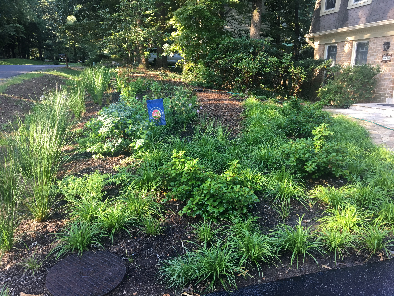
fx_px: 330
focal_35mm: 29
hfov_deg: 61.7
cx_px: 197
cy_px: 148
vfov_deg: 48.2
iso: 32
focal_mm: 4.15
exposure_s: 1/40
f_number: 2.2
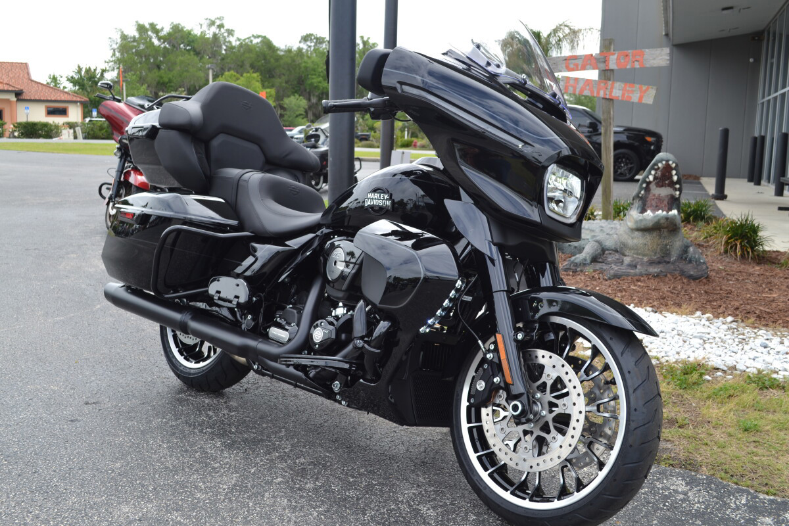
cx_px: 394
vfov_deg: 36.9
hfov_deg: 53.1
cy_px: 263
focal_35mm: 36
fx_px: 789
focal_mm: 24
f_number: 6.3
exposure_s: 1/160
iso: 100
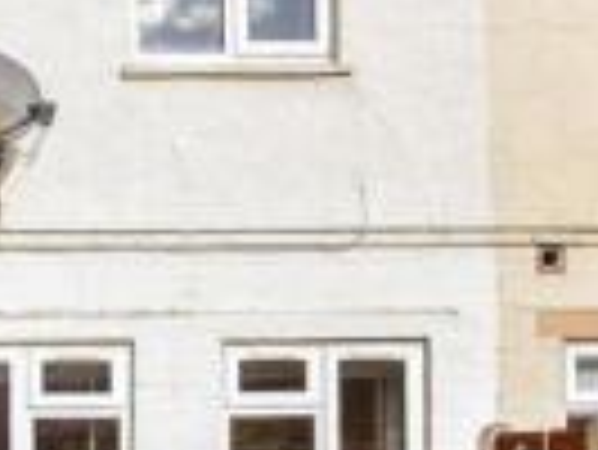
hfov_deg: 24.3
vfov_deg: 20.5
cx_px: -155
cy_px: 353
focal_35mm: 71
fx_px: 1228
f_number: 10
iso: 1600
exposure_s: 1/2500
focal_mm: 10
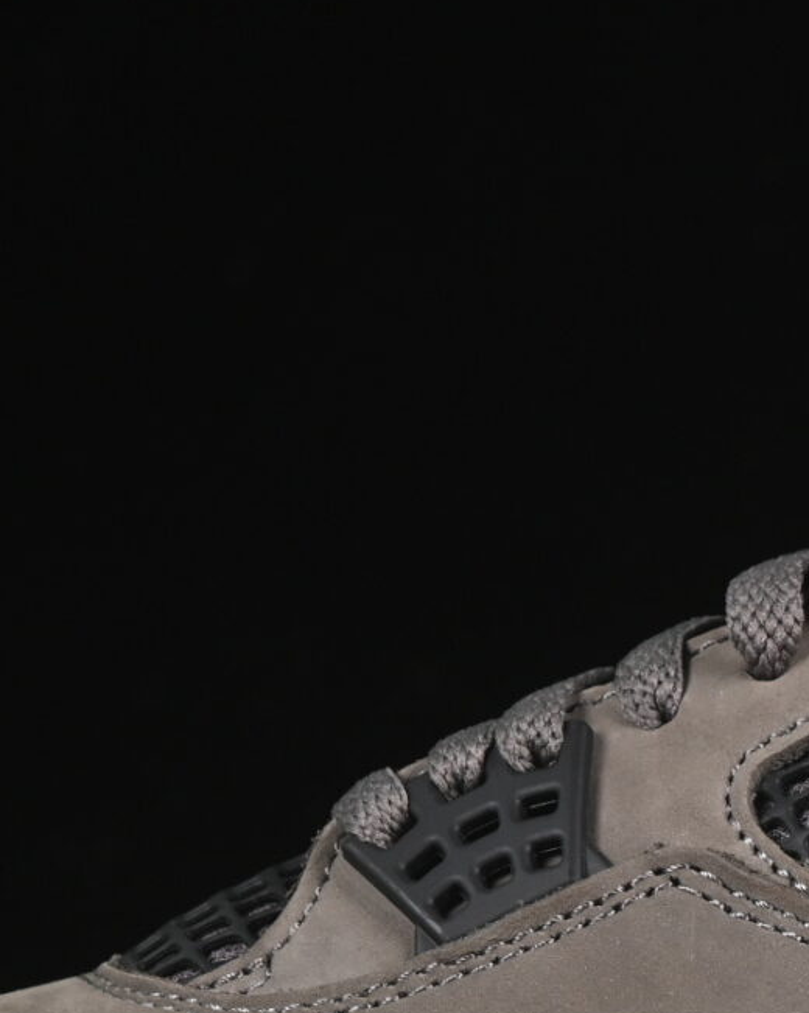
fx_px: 8298
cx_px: 834
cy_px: 771
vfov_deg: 7.0
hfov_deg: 5.6
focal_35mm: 277
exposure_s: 1/50
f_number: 6.3
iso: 160
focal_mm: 50
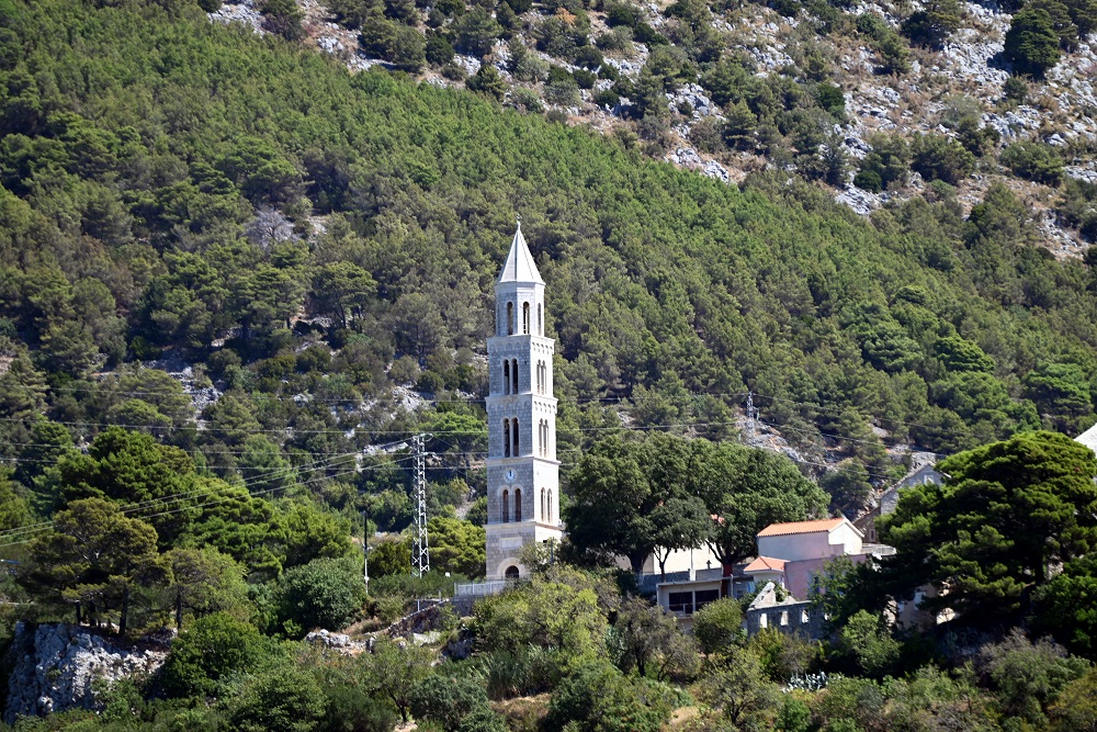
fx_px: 8533
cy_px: 366
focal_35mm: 280
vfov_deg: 4.9
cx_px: 548
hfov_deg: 7.4
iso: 110
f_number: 5.6
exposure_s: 1/320
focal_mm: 280
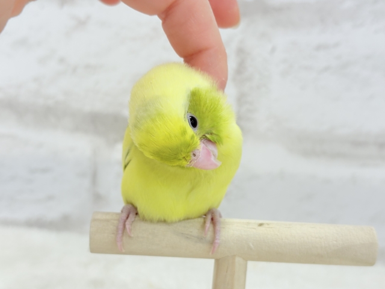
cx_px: 192
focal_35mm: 52
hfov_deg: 36.8
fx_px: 578
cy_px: 144
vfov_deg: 28.0
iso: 40
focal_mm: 5.96
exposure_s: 1/50
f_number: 1.6
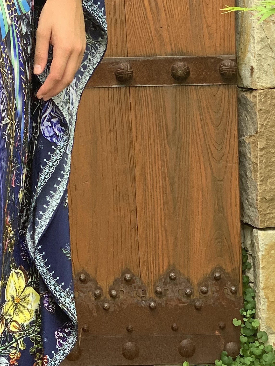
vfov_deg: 14.2
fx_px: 1462
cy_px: 60
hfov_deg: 10.5
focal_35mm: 138
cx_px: -87
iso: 25
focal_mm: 6
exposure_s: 1/122
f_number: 2.4
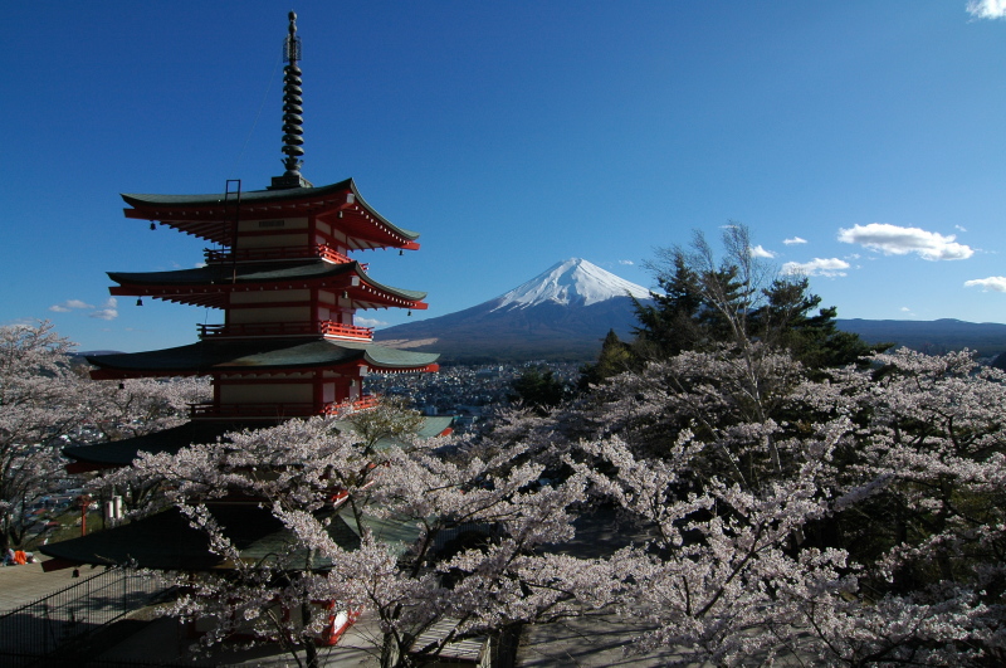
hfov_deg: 81.3
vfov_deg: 59.3
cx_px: 503
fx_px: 586
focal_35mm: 21
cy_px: 334
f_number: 11
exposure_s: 1/320
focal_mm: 14
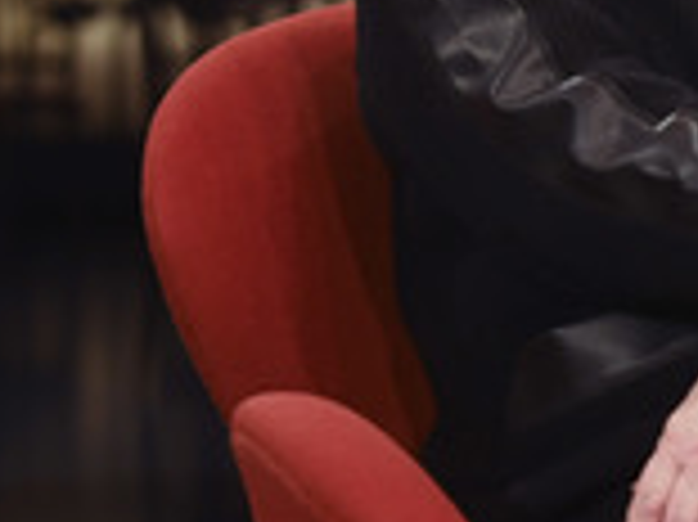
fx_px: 3103
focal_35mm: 154
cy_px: 27
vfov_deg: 9.6
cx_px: 606
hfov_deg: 12.7
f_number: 2.5
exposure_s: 1/200
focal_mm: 55
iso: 1250
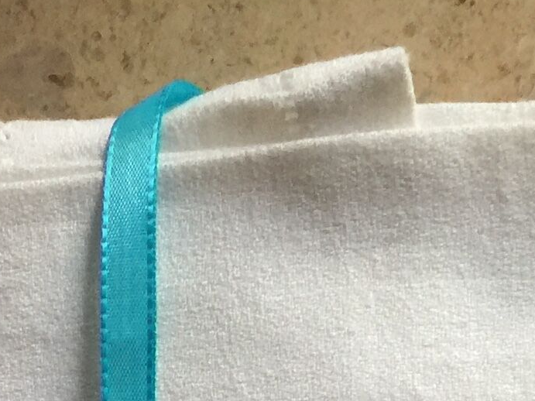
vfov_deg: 9.7
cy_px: 940
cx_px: -23
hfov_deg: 14.1
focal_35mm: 137
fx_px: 2117
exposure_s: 1/17
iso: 50
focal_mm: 4.15
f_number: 2.2
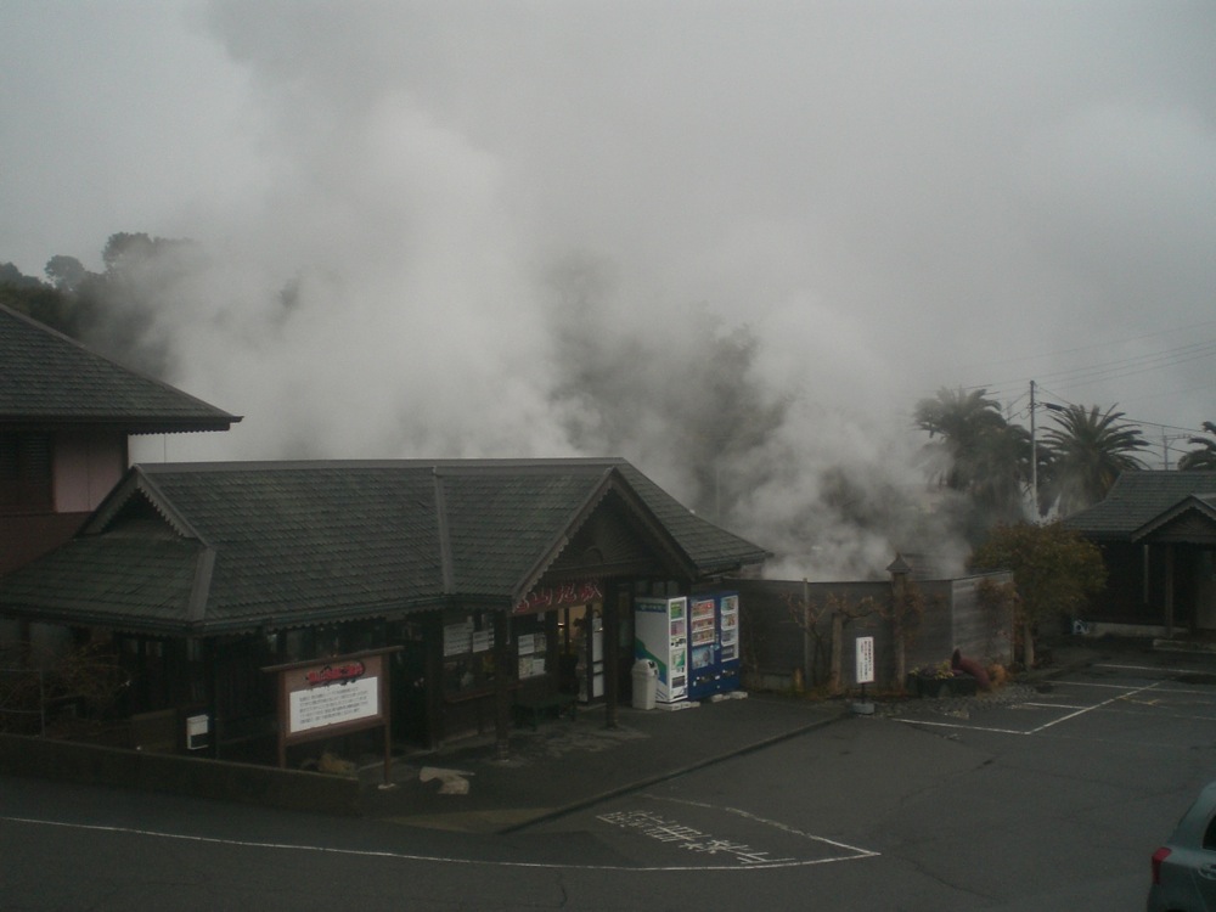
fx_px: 1335
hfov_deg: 49.0
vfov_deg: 37.7
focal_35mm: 38
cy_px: 456
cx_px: 608
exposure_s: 1/60
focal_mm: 6.3
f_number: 3.1
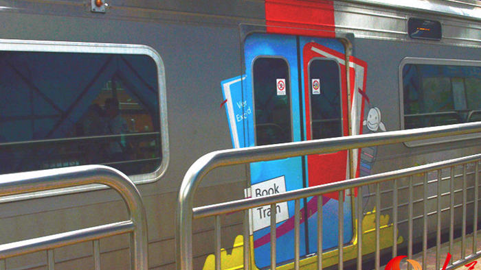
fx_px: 600
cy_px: 132
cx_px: 252
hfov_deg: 43.7
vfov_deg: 25.4
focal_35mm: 47
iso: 1600
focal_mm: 28
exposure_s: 1/1000
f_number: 16
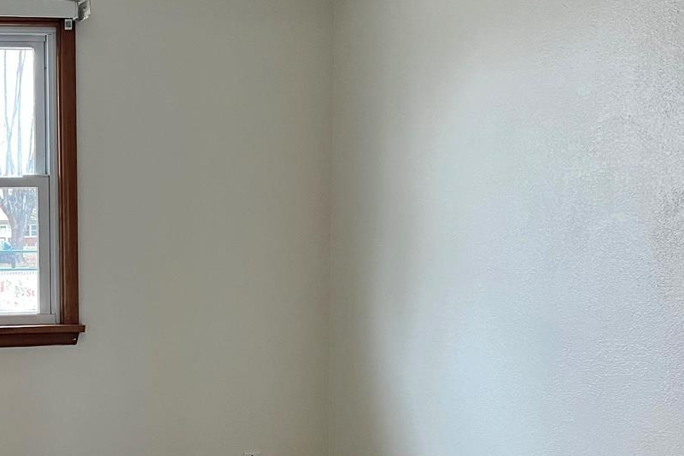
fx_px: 1026
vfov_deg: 24.9
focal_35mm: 54
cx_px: 50
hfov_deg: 34.5
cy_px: 308
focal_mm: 5.7
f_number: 1.5
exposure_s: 1/60
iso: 100
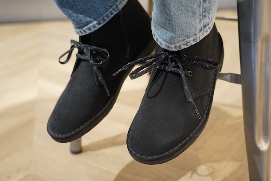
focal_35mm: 53
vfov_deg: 25.6
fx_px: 399
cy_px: 90
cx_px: 136
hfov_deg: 37.5
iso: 2500
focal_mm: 53
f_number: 4
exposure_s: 1/160
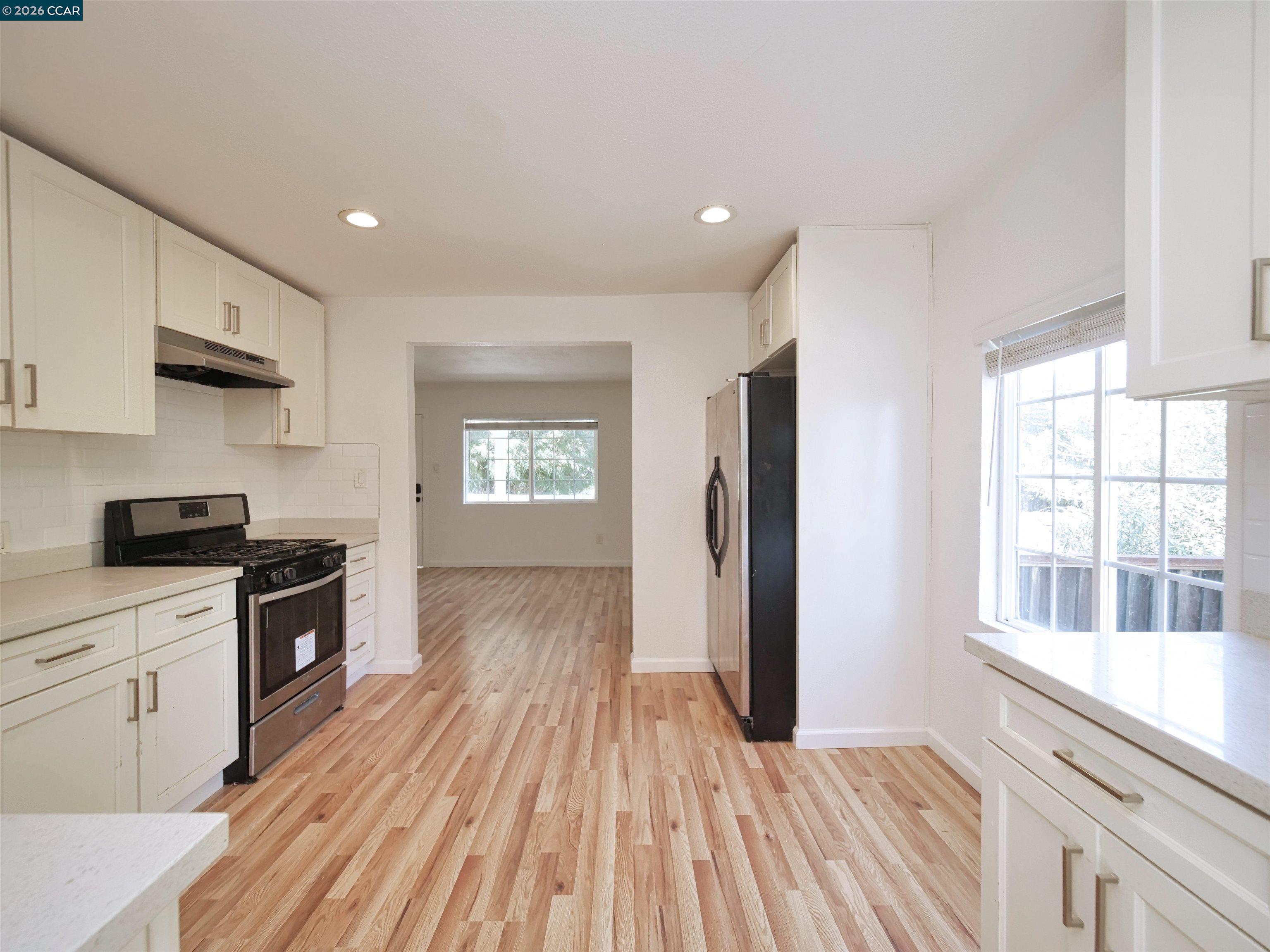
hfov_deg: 102.1
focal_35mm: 14
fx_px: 514
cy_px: 476
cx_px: 635
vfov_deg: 85.7
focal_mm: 7
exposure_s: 1/160
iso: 800
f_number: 3.2
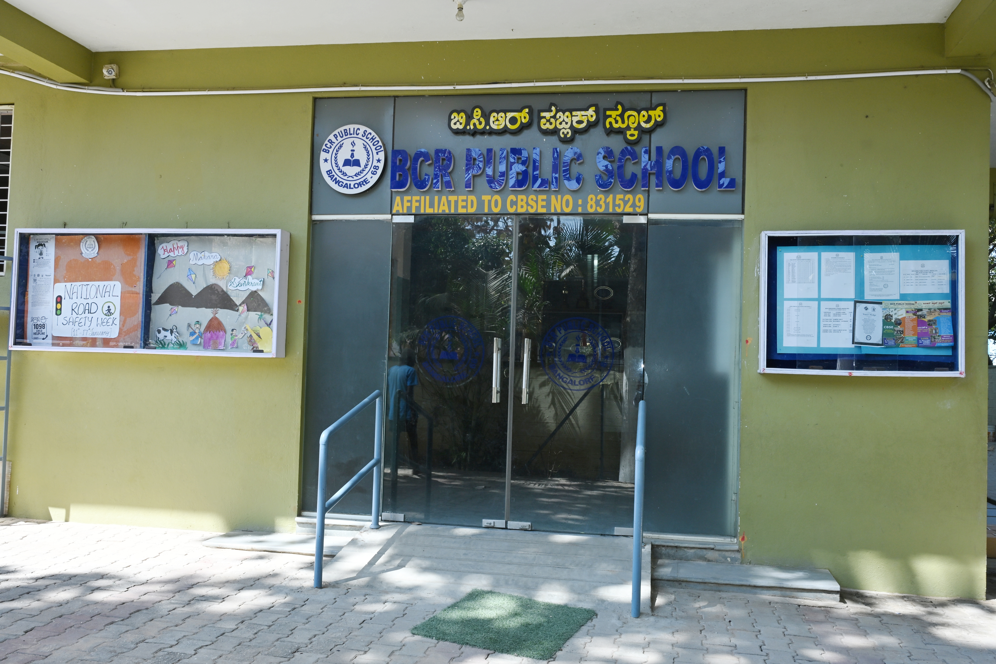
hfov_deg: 56.5
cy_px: 332
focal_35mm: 34
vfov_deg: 39.4
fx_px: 927
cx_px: 498
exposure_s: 1/25
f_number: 22
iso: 320
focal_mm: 33.5
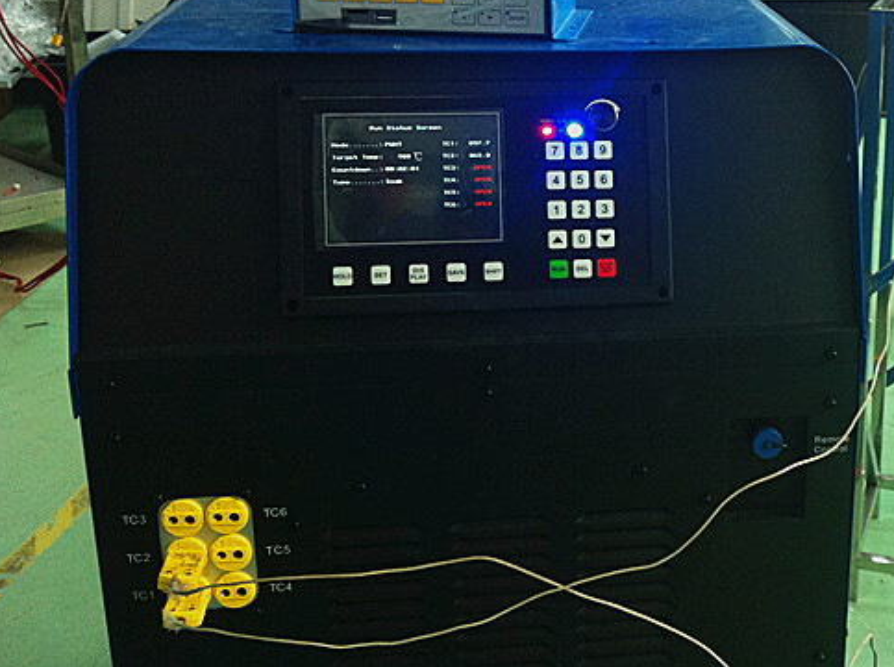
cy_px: 216
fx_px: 1495
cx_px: 703
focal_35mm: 58
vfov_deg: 25.0
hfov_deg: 32.5
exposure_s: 1/17
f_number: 2.8
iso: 125
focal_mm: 3.85
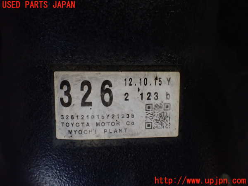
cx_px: 124
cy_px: 93
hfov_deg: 60.0
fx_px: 215
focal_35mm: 30
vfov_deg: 46.8
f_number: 2.3
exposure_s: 1/125
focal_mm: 5.4
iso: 640
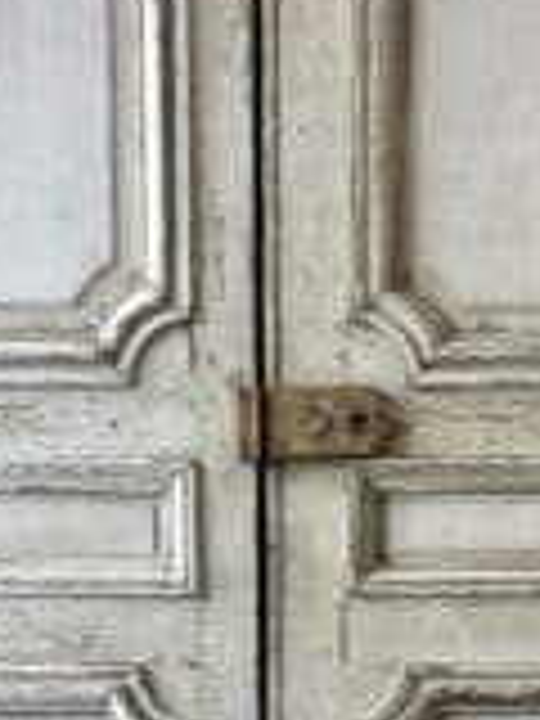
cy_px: 868
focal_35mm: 60
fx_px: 1248
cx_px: 288
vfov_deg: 28.0
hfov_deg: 24.4
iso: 64
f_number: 1.78
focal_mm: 6.86
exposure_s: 1/100
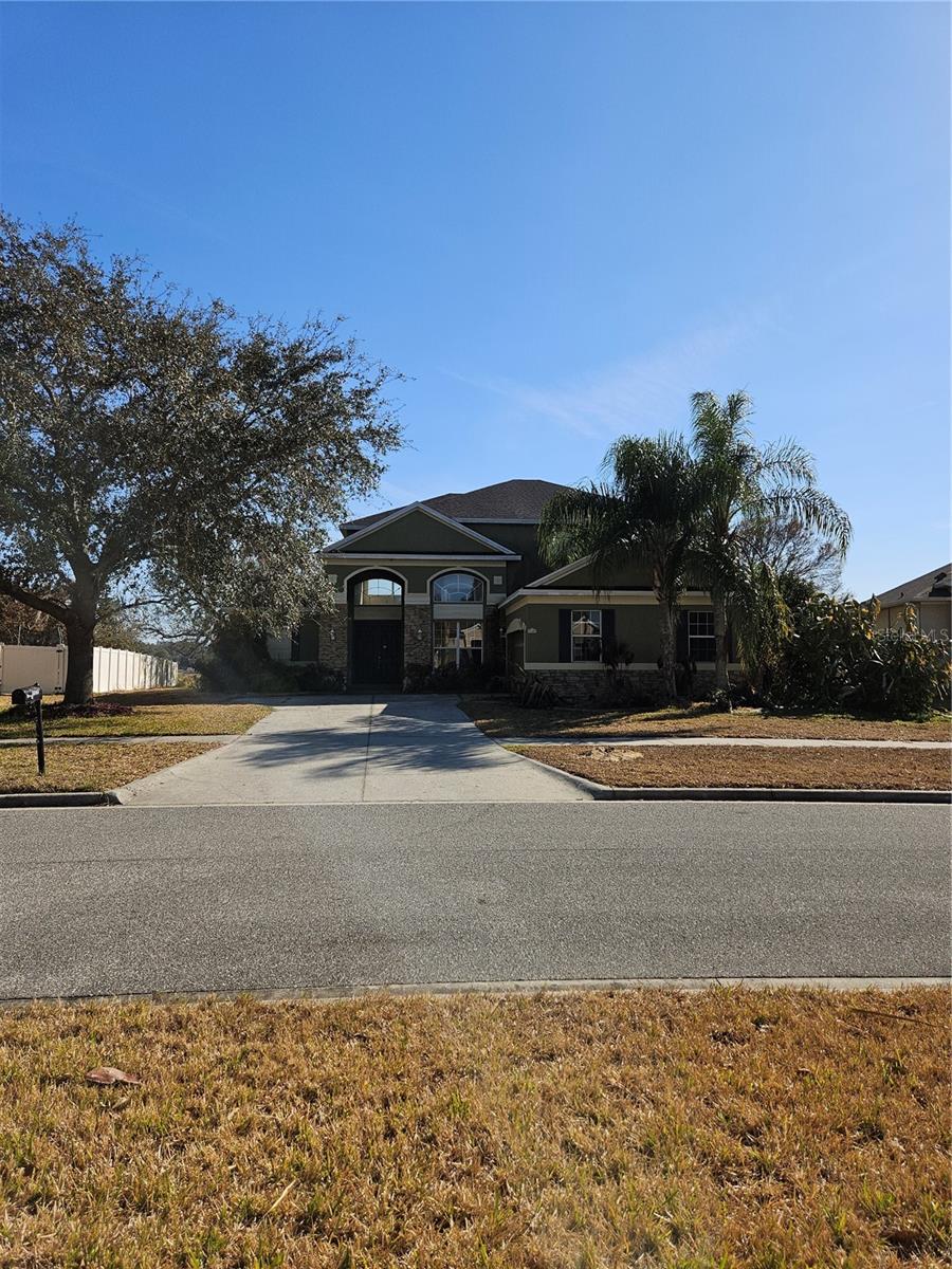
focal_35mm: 23
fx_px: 843
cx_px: 476
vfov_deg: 73.9
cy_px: 634
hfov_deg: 58.9
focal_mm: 5.4
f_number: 1.8
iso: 25
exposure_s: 1/2321
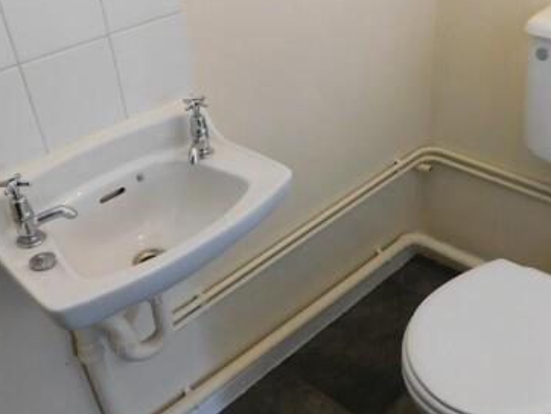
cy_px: 225
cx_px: 266
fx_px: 589
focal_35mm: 37
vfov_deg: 38.7
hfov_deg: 50.1
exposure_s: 1/25
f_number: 3
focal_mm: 4
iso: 400
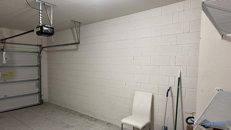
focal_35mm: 25
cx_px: 102
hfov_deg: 73.8
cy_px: 74
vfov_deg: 45.9
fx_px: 153
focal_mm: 2.22
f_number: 2.2
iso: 160
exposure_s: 1/60
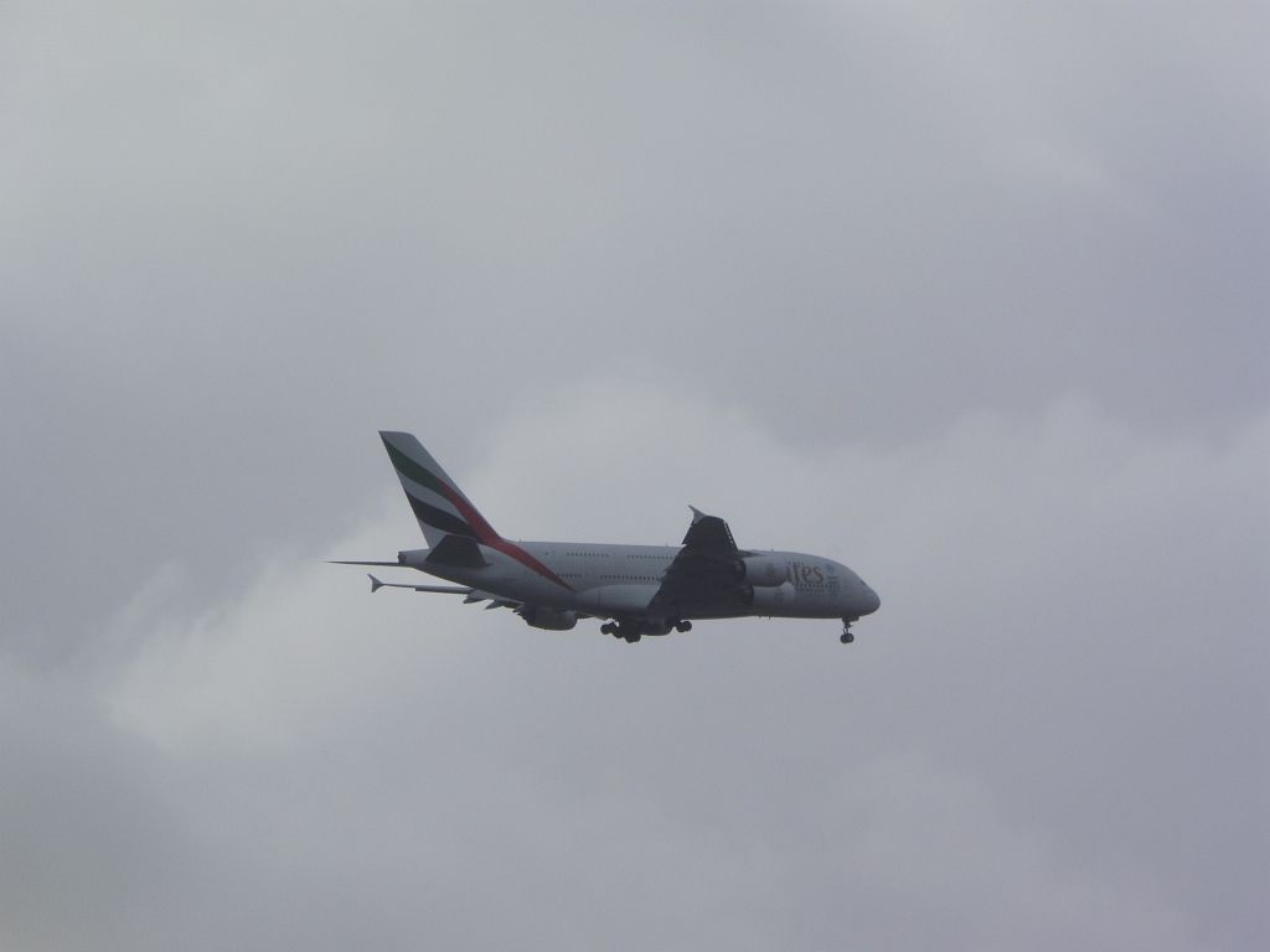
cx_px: 635
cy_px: 476
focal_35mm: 480
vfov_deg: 3.1
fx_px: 17610
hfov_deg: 4.1
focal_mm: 86
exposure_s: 1/500
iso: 100
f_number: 6.4
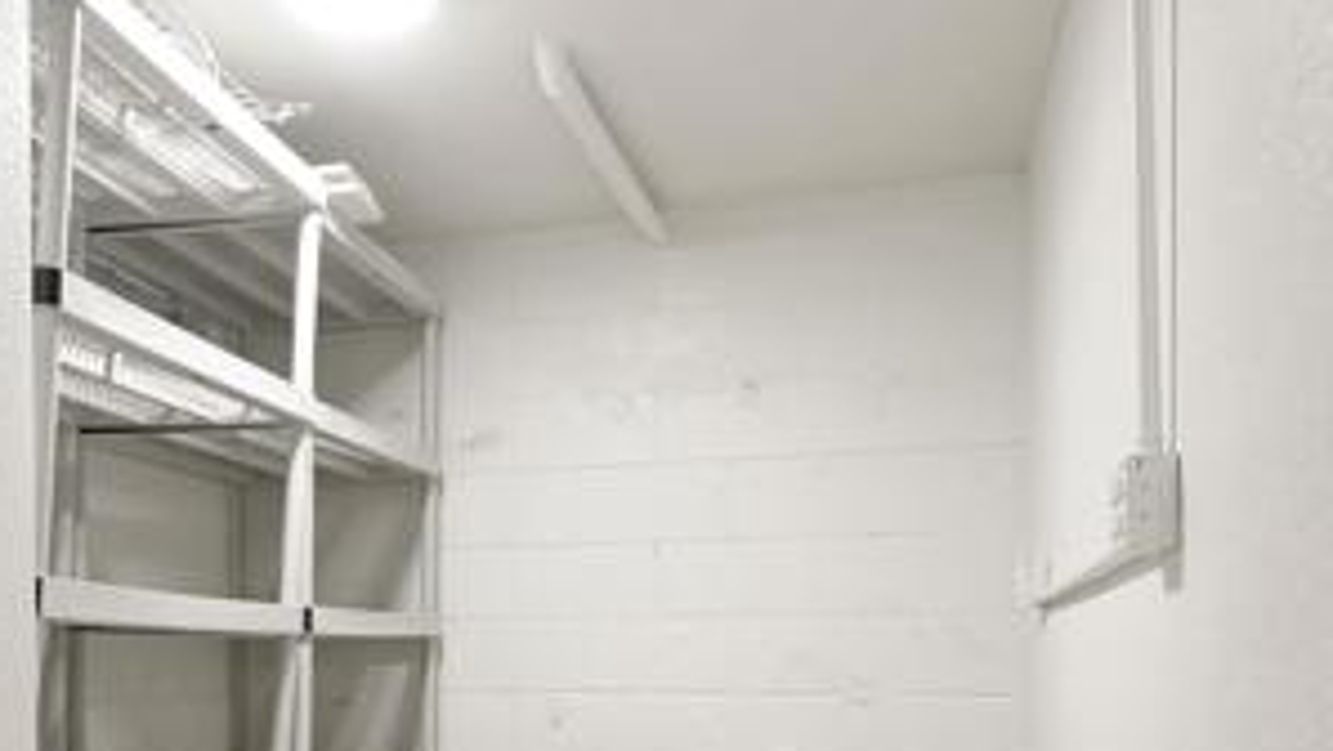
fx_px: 1273
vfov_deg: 31.1
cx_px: 474
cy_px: 700
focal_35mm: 36
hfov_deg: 54.4
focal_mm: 16
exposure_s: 1/3
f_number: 5.6
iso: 100
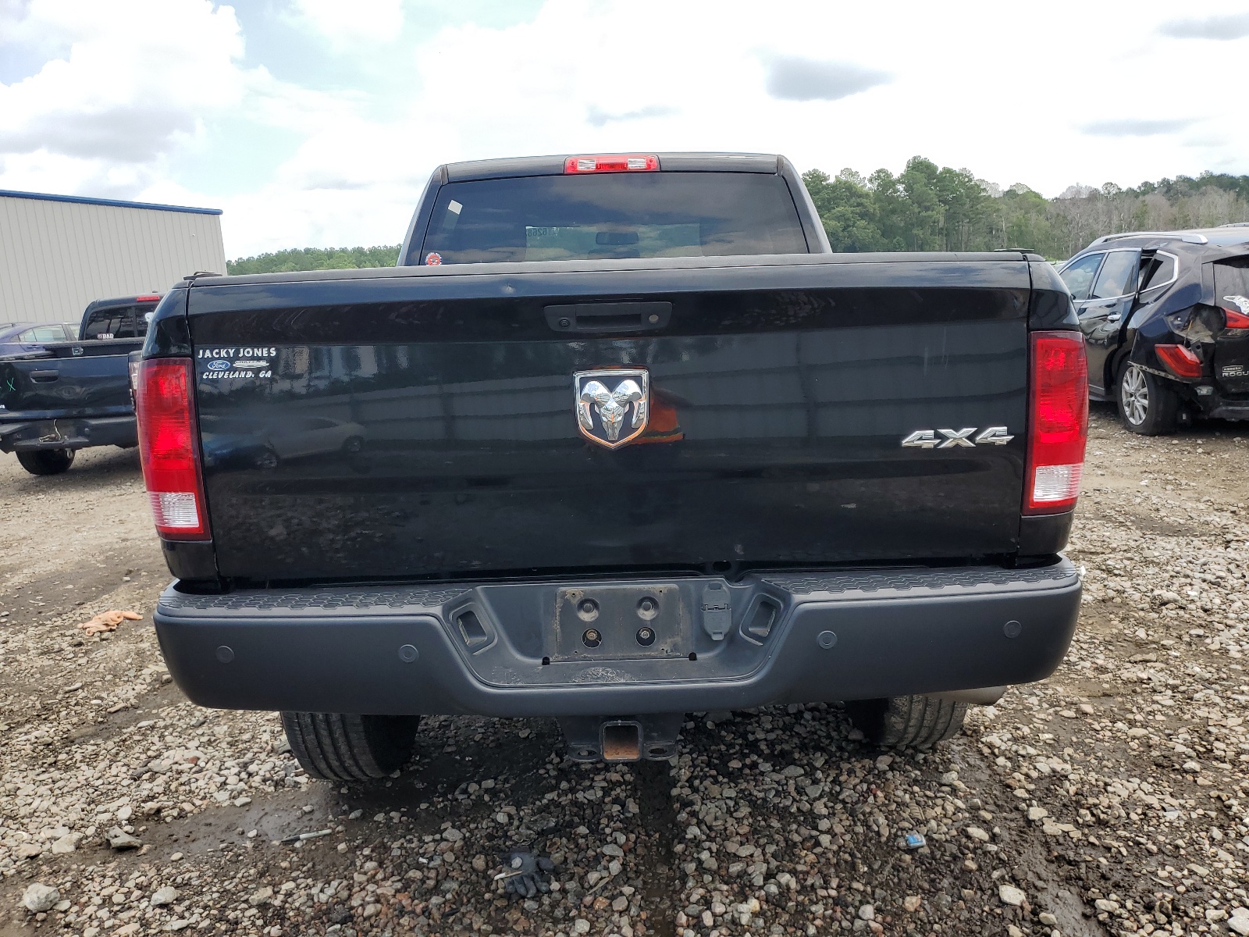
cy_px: 468
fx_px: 938
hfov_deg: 67.3
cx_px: 624
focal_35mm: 26
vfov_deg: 53.1
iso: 50
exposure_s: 1/1429
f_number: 1.5
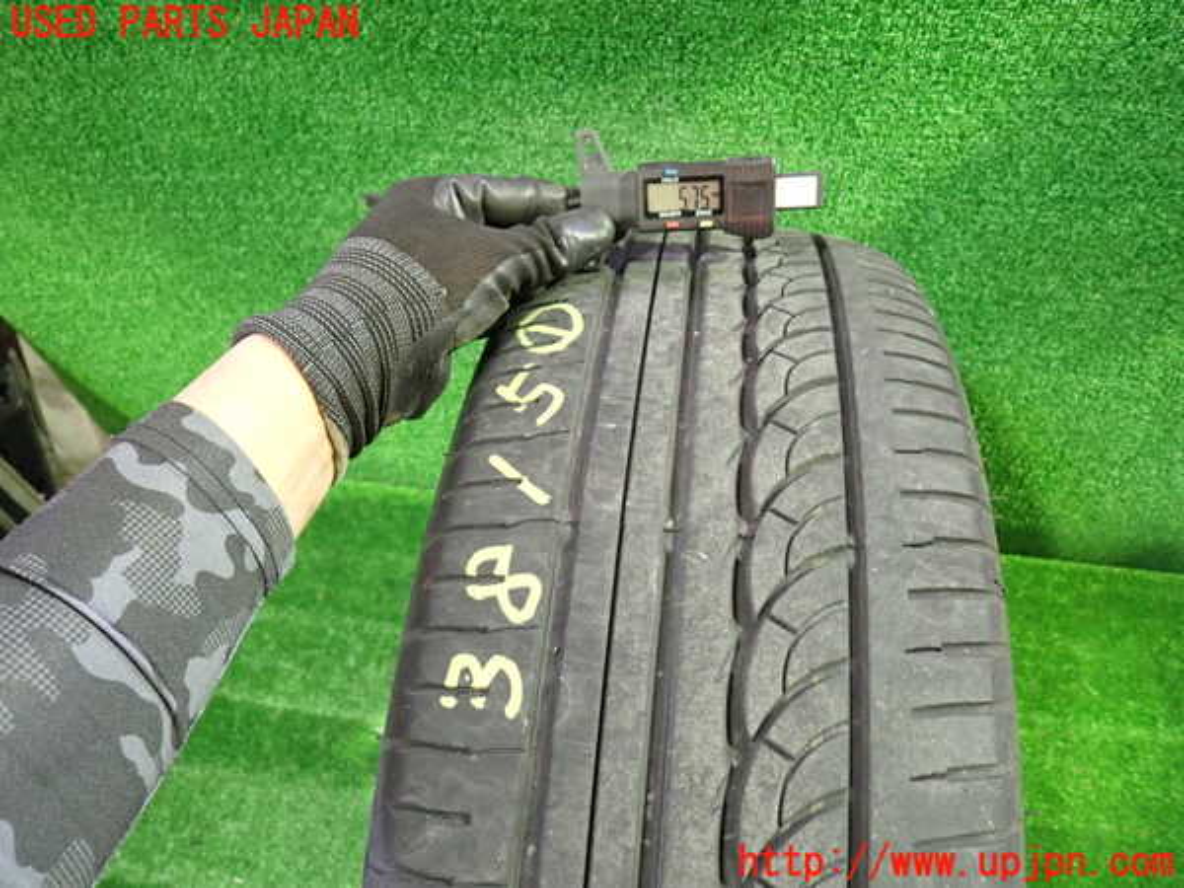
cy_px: 444
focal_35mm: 25
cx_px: 592
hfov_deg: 69.4
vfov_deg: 54.9
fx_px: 855
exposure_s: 1/25
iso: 800
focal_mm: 4.5
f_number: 2
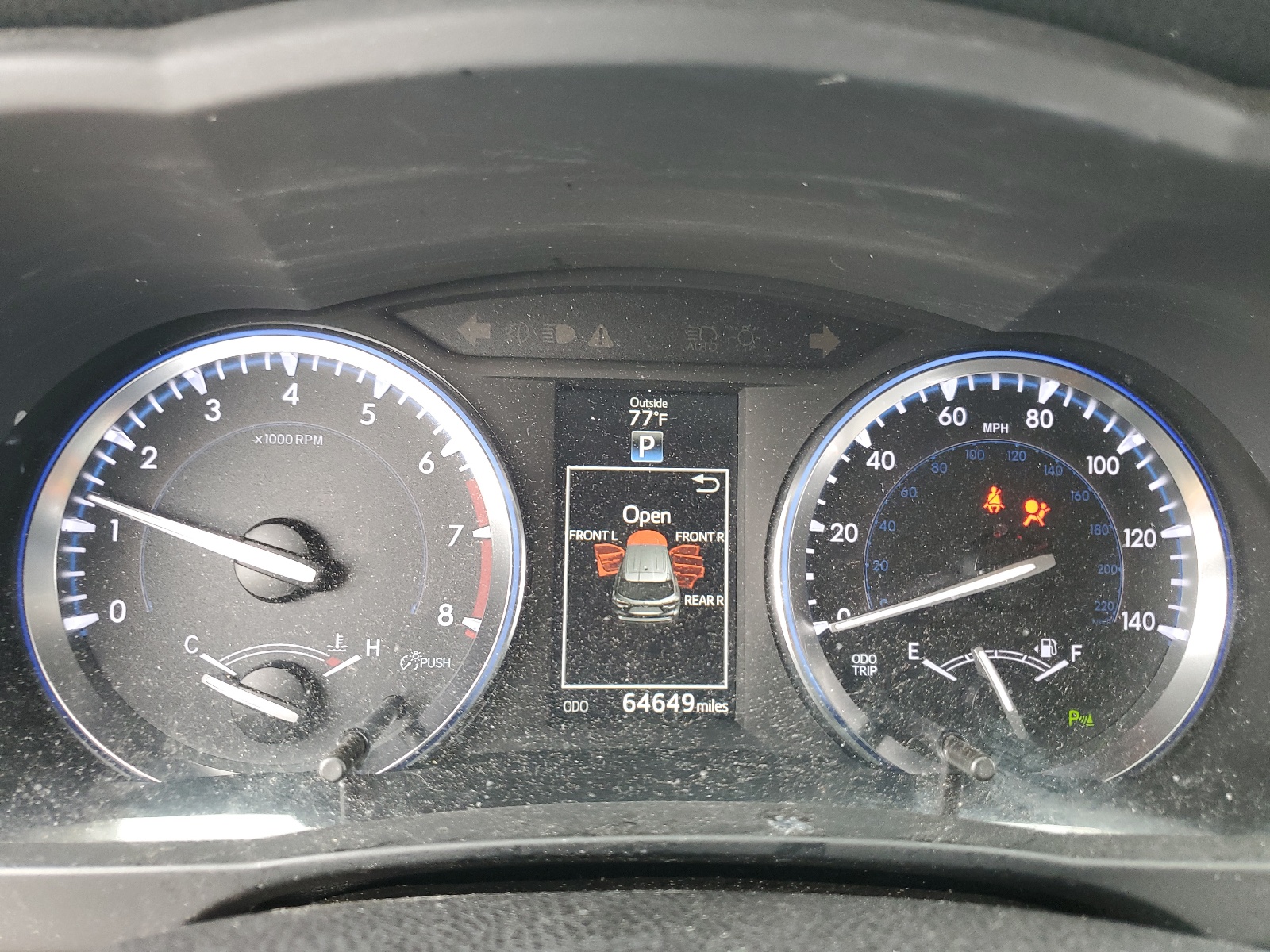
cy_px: 476
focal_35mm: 26
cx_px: 635
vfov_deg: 53.1
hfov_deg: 67.3
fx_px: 954
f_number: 1.5
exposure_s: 1/60.2
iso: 100
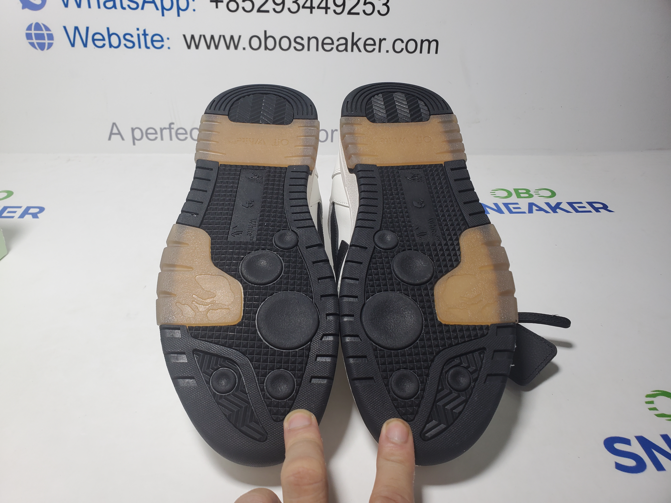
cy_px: 252
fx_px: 504
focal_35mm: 26
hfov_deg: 67.3
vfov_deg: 53.1
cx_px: 336
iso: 50
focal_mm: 4.3
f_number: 2.4
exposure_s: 1/173
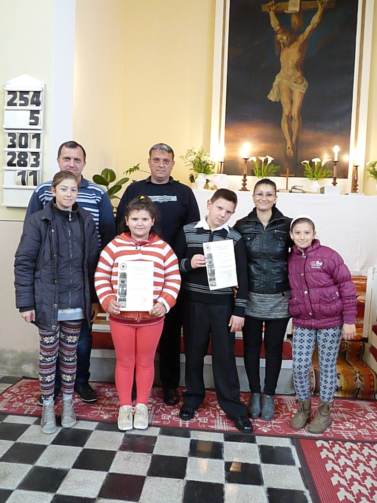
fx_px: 392
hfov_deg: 51.4
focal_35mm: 27
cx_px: 188
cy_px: 252
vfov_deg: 65.3
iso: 1000
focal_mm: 4.8
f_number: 2.8
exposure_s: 1/30
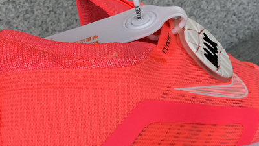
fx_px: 522
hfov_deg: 27.8
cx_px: 98
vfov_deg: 15.7
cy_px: 131
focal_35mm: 76
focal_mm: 3.3
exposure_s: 1/617
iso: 25
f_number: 2.4
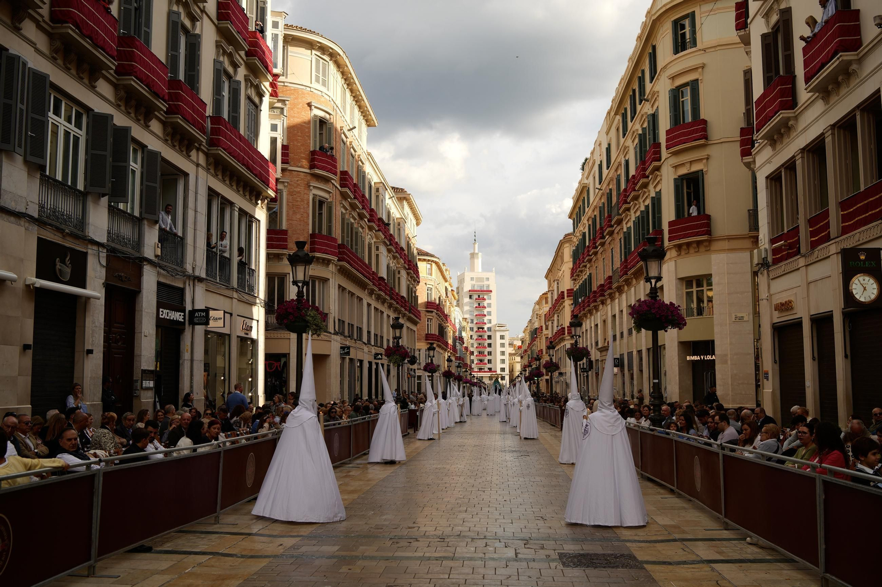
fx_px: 857
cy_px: 294
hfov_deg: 54.4
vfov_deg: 37.8
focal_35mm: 35
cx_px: 441
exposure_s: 1/800
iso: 100
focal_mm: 35
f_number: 4
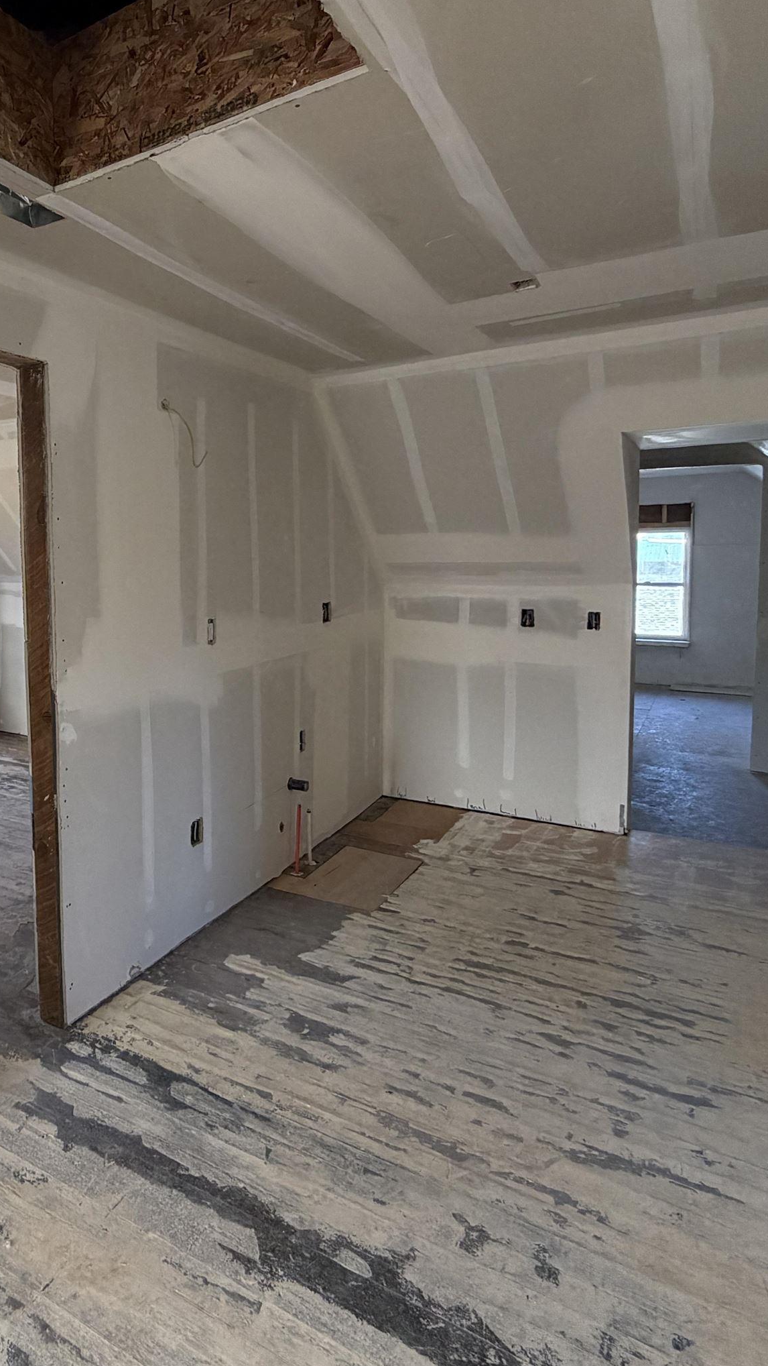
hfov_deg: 46.6
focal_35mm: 23
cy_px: 608
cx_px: 142
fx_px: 833
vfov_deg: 78.4
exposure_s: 1/121
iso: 160
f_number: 2.2
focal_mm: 2.22
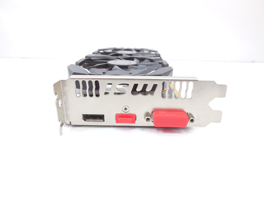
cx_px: 132
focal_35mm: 25
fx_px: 191
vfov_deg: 54.9
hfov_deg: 69.4
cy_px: 99
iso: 125
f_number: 3.1
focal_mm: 4.5
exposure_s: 1/40
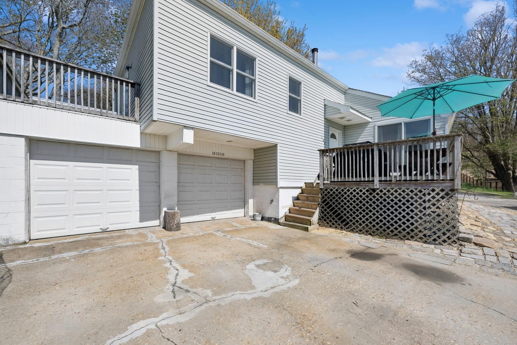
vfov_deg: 81.2
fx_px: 201
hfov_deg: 104.3
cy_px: 172
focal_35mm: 14
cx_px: 258
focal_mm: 14
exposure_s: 1/6400
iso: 400
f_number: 8
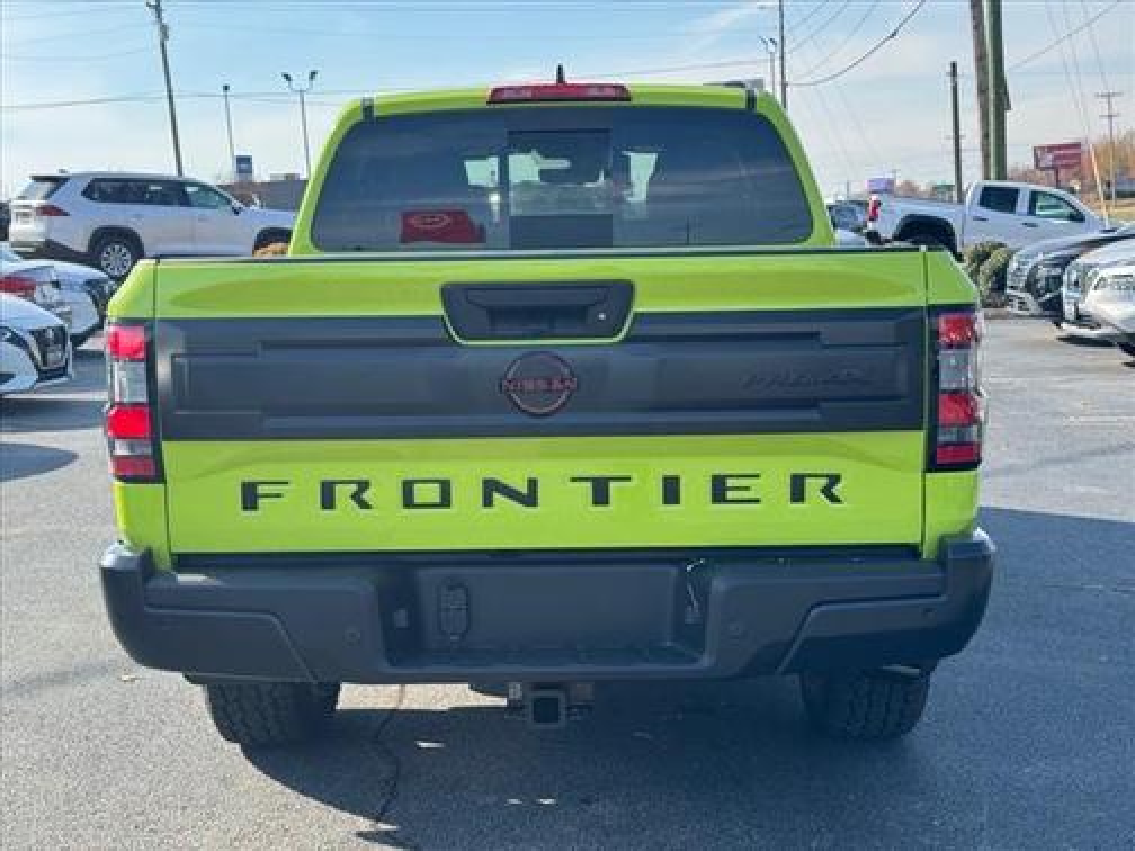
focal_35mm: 48
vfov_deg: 30.3
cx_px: 568
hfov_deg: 39.7
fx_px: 1574
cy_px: 426
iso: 64
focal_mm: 6.76
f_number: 1.78
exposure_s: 1/1215
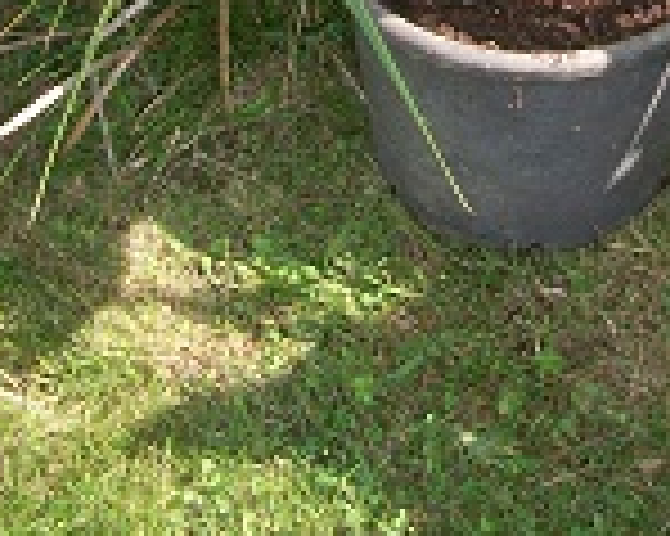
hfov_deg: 22.4
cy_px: -196
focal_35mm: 84
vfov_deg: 17.0
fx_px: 1665
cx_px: 551
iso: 80
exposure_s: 1/320
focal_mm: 6.3
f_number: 3.1
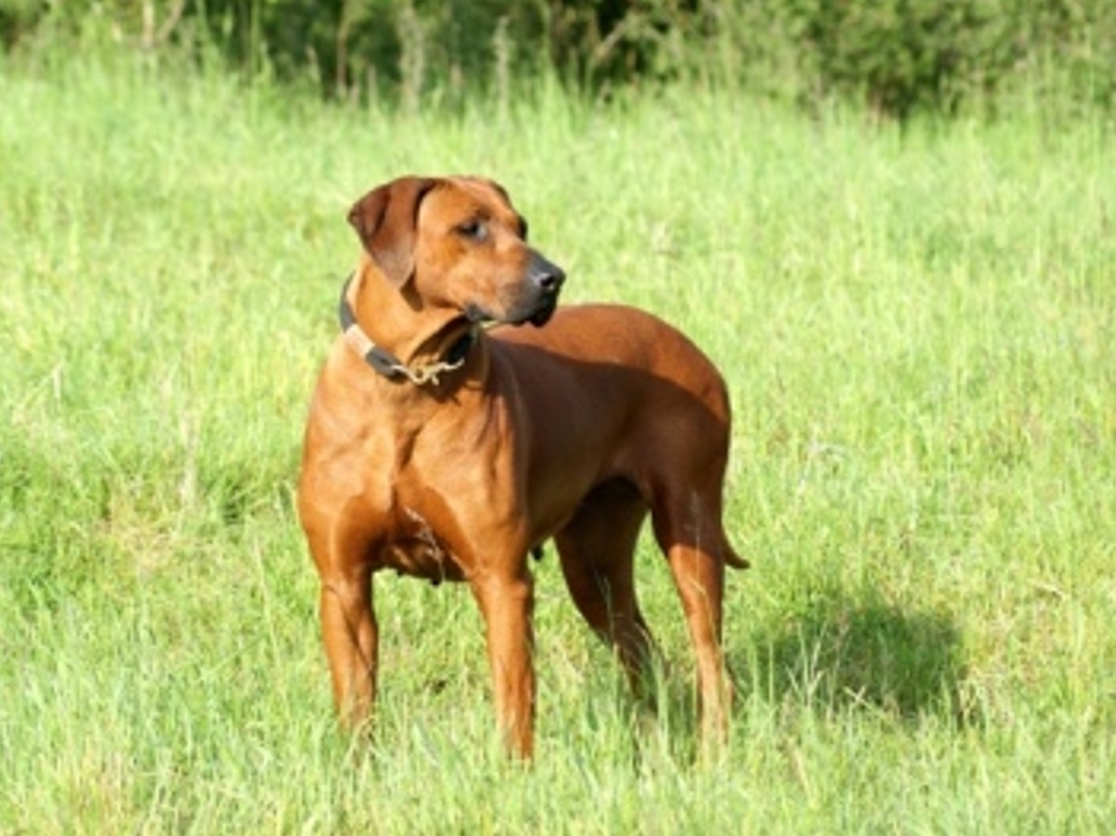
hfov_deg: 10.0
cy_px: 420
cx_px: 542
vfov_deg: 7.5
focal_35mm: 197
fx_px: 6349
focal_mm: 120
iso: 125
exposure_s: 1/200
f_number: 5.6
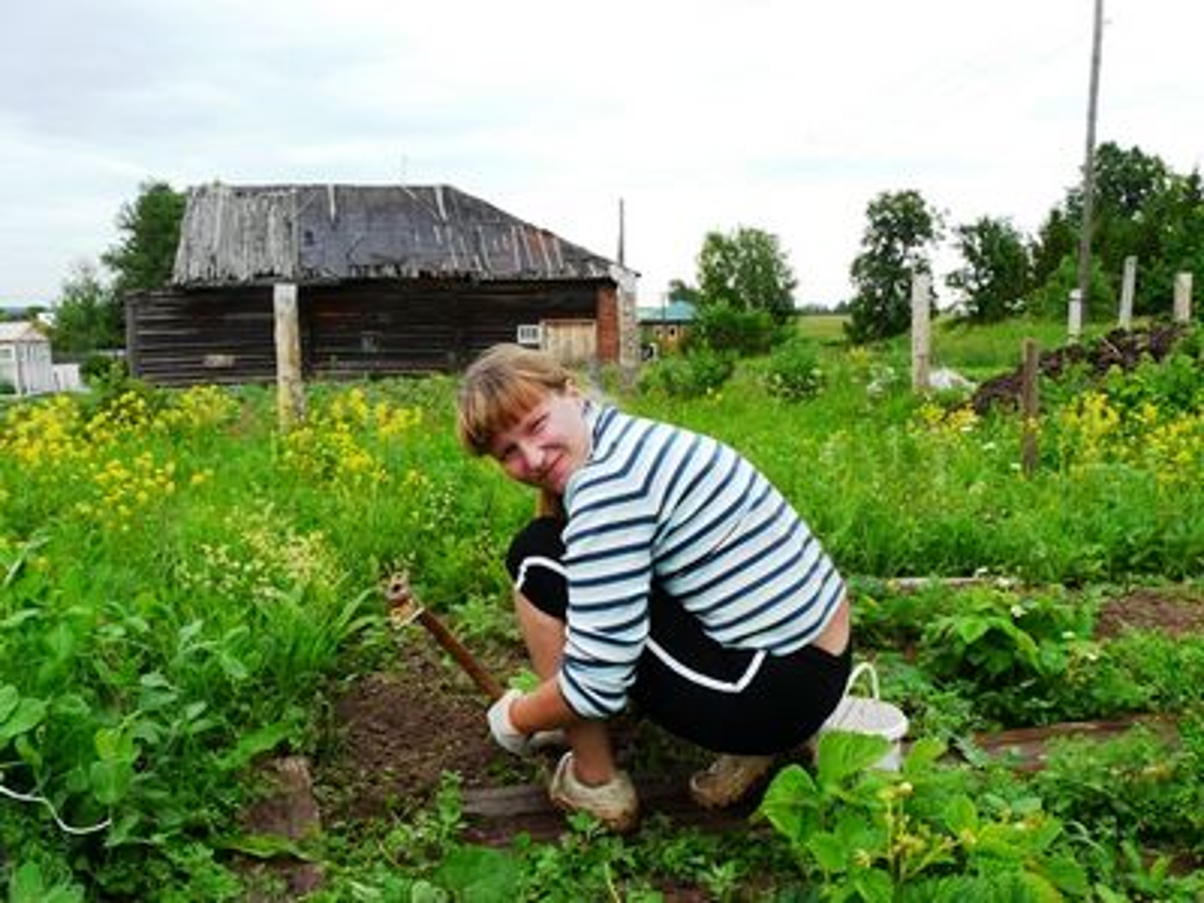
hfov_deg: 63.4
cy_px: 452
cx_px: 602
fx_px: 974
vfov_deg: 49.7
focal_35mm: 28
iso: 100
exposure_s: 1/200
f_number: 4
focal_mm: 4.6
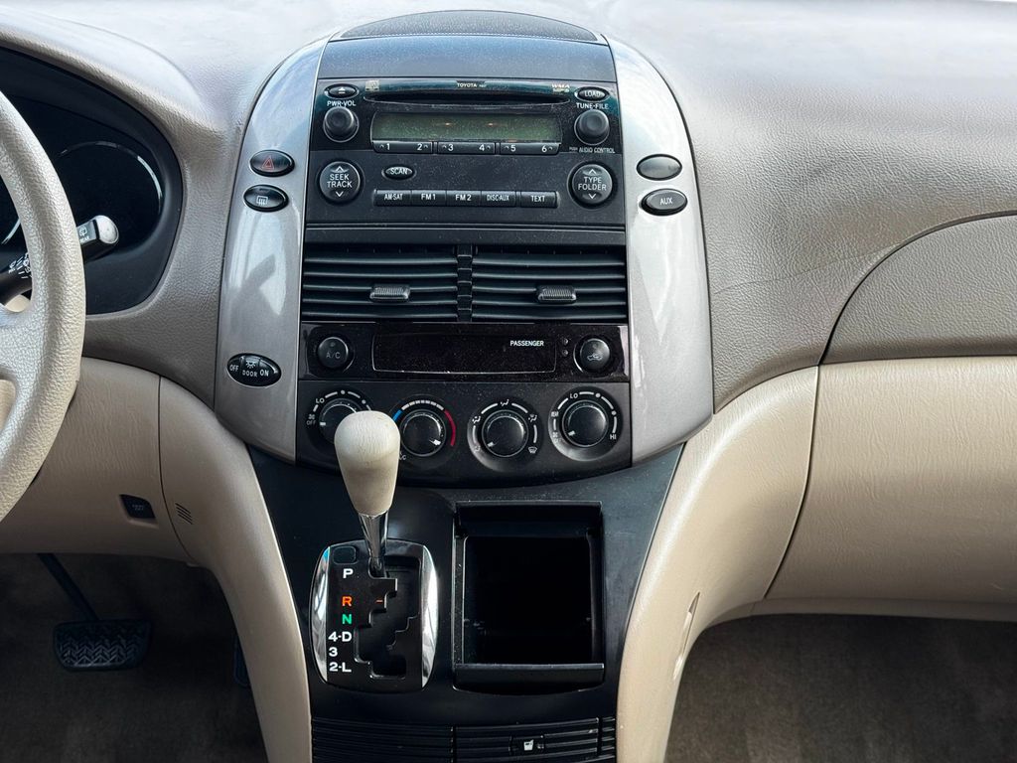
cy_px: 382
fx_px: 1410
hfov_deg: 39.7
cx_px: 508
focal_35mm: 48
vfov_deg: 30.3
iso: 50
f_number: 1.78
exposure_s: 1/199
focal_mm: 6.76
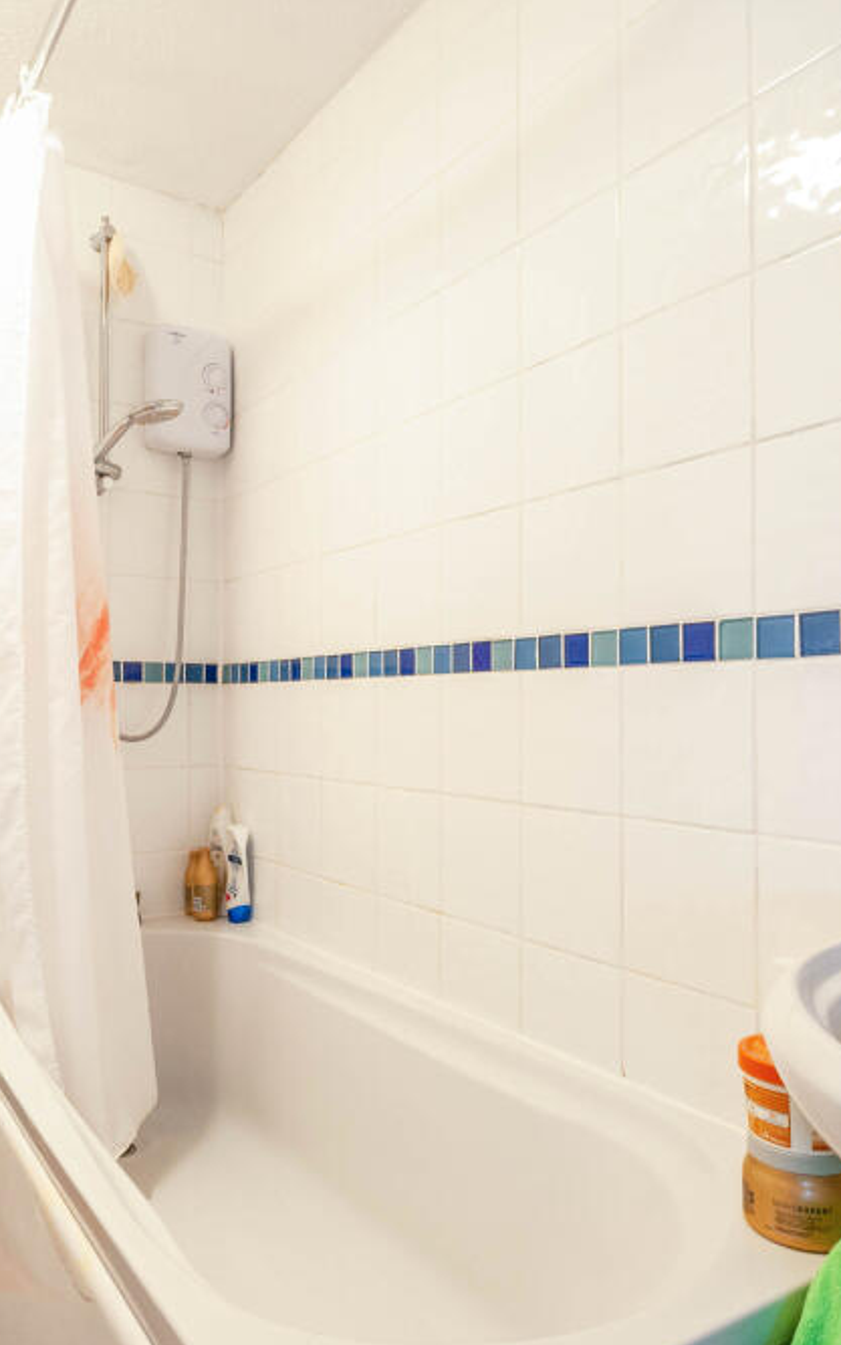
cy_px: 682
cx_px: 355
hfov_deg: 47.8
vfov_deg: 70.9
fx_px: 945
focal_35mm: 26
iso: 320
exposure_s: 1/3
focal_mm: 11
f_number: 9
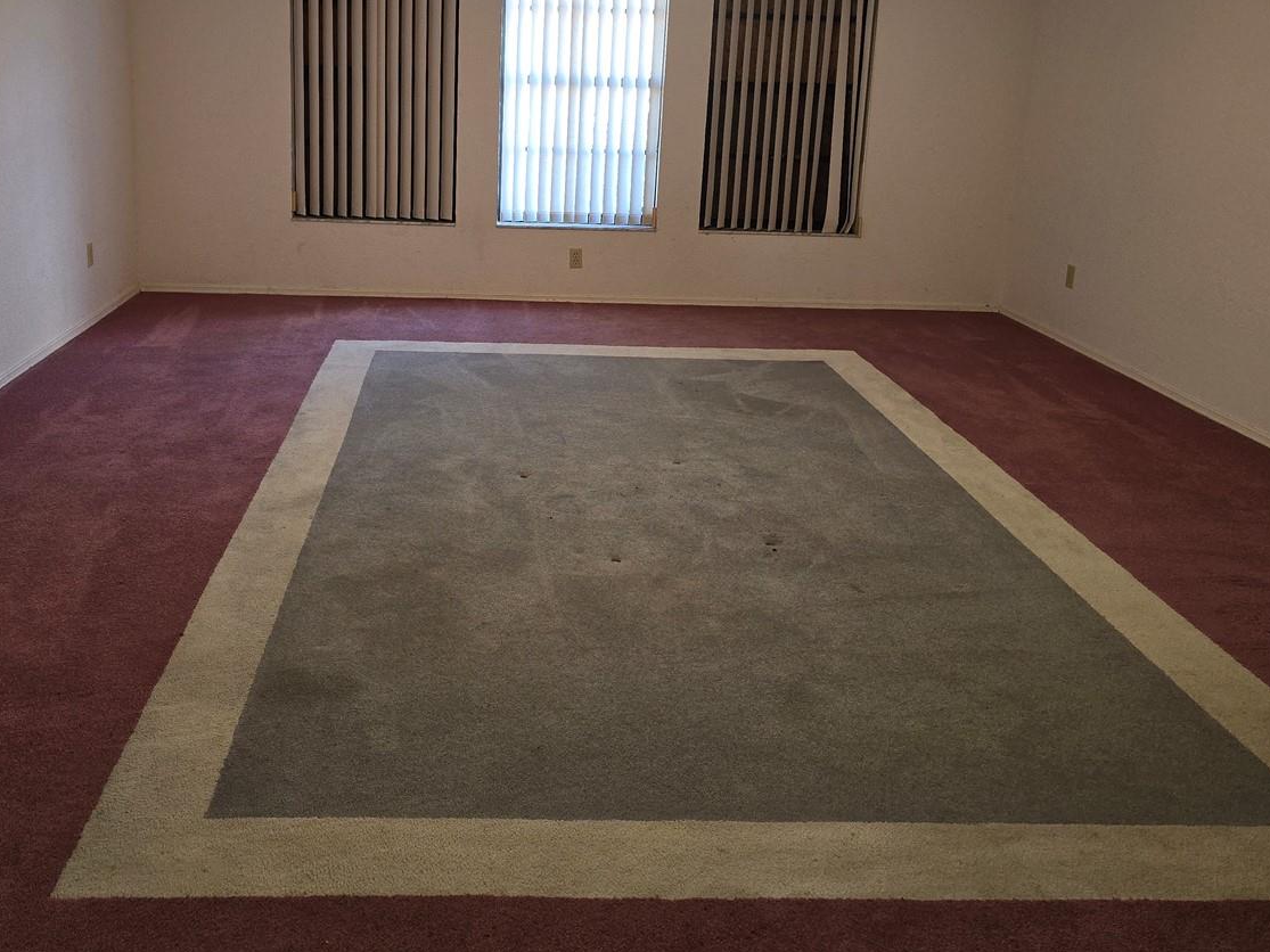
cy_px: 292
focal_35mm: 33
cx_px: 557
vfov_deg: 42.2
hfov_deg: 55.2
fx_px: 1211
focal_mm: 6.3
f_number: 1.7
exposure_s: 1/60
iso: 80
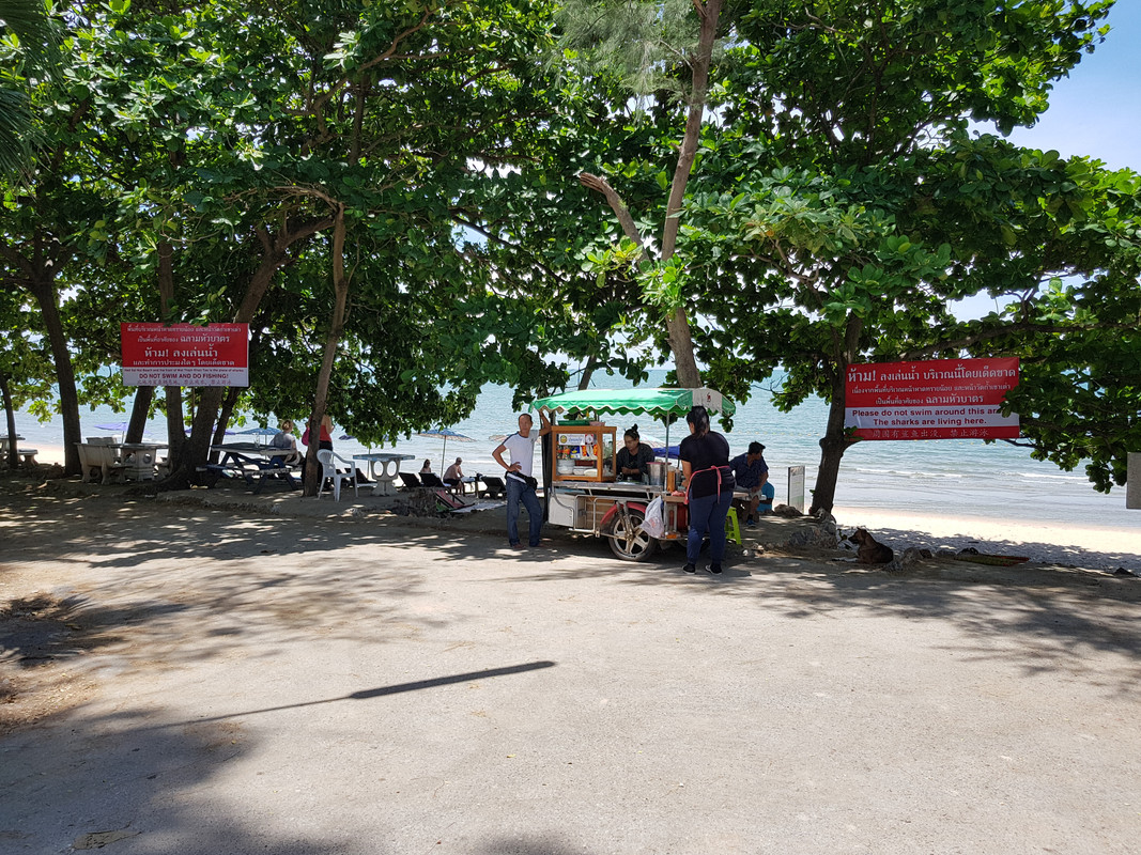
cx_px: 570
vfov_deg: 53.1
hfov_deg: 67.3
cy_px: 428
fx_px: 857
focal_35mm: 26
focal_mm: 4.2
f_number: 1.7
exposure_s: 1/1308
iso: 40
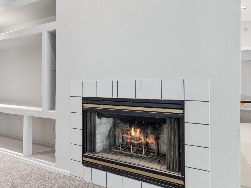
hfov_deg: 73.0
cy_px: 95
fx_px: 167
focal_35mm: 23
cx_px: 98
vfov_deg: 58.9
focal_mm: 11.9
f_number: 2.8
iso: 100
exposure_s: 1/8
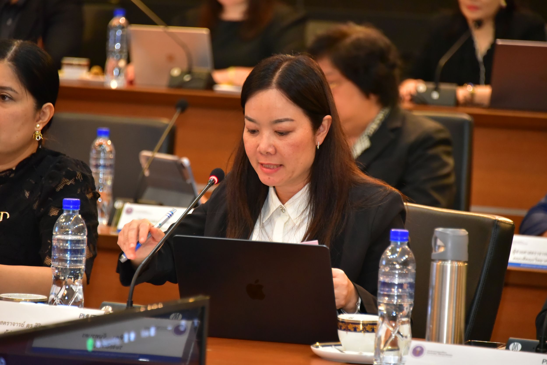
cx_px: 274
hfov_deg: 8.9
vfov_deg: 6.0
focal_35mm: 230
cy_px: 182
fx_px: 3496
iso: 6400
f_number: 5.6
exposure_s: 1/100
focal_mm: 230
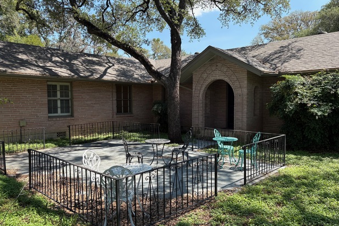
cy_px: 118
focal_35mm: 28
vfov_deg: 46.4
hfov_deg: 65.5
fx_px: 264
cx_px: 171
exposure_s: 1/1263
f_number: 1.6
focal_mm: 5.96
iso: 64
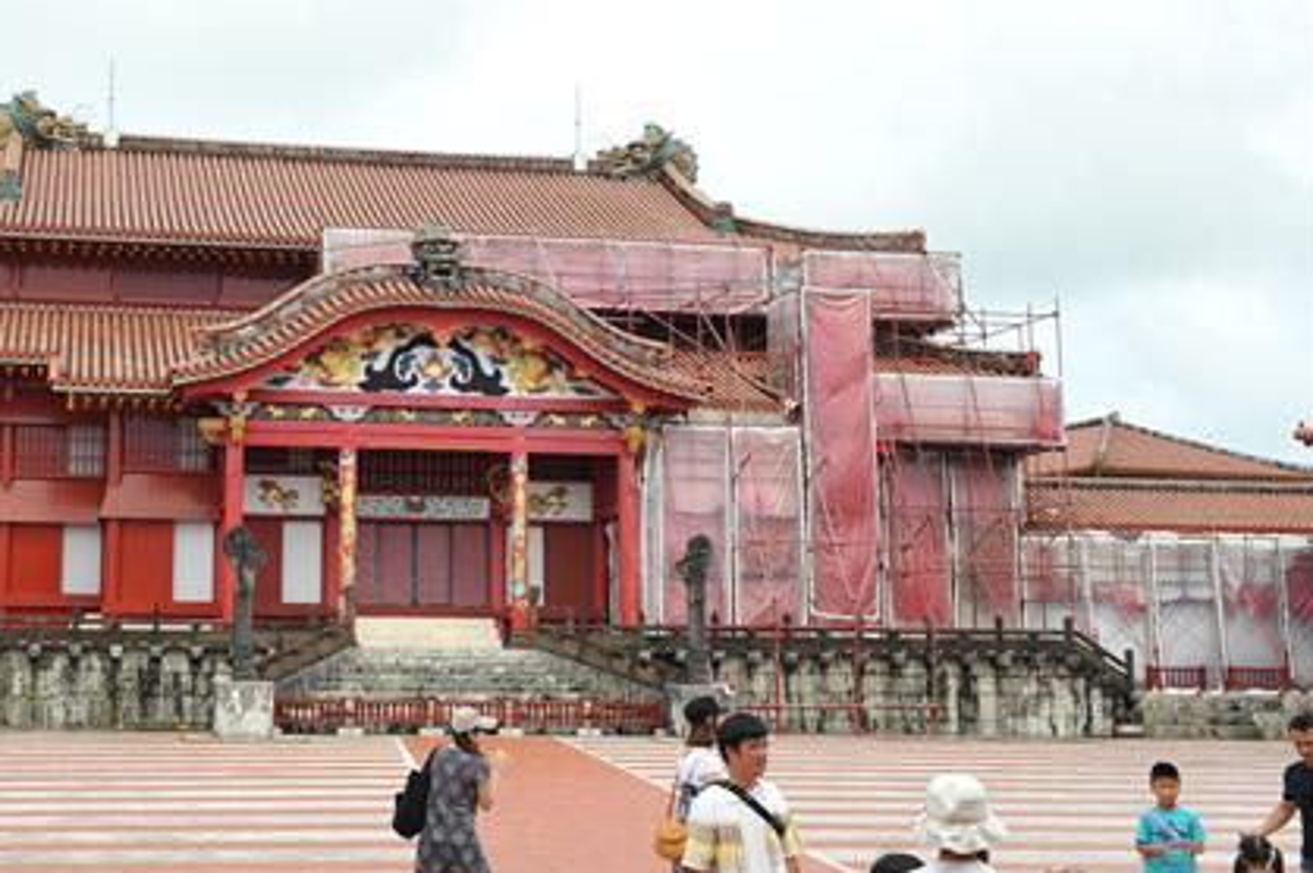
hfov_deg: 39.3
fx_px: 1786
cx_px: 324
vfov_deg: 27.4
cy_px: 366
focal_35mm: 49
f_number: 5.6
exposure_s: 1/1000
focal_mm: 32
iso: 400
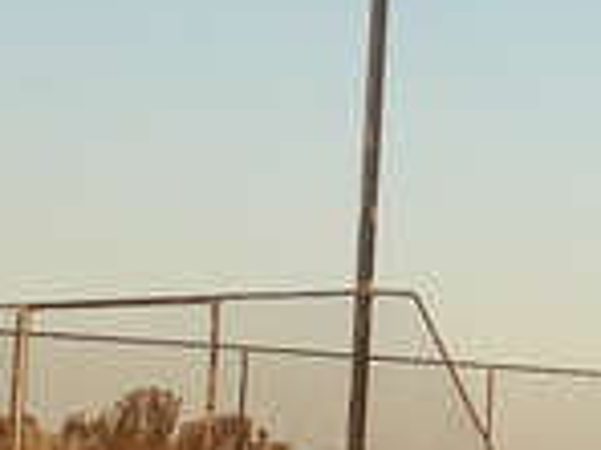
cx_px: 1186
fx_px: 3524
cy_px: 114
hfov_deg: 9.2
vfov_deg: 7.3
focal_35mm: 203
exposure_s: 1/400
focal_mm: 7.2
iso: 125
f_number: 4.2
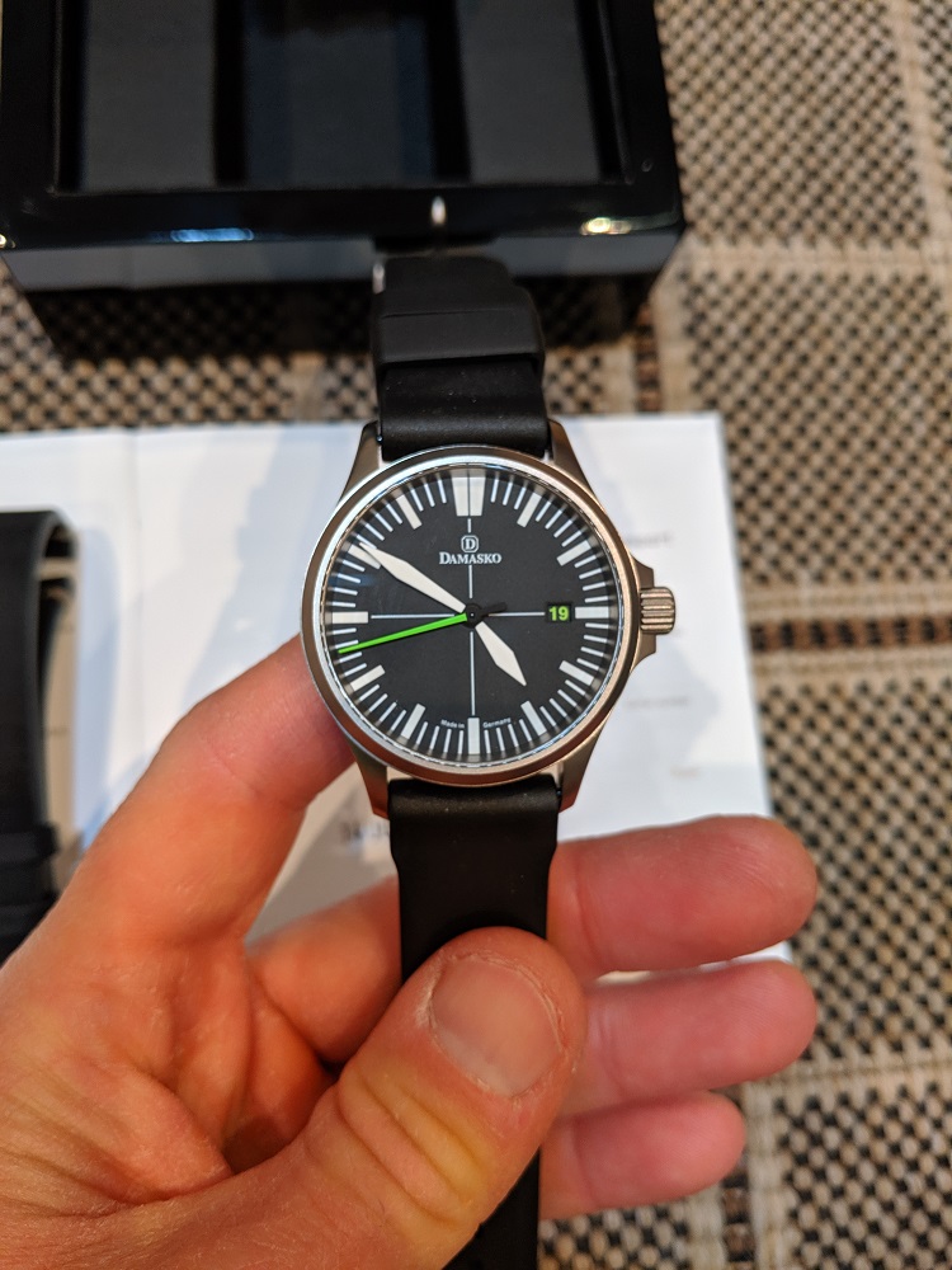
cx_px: 476
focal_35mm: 27
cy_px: 635
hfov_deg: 51.4
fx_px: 990
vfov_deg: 65.3
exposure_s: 1/24
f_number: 1.8
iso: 190
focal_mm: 4.44
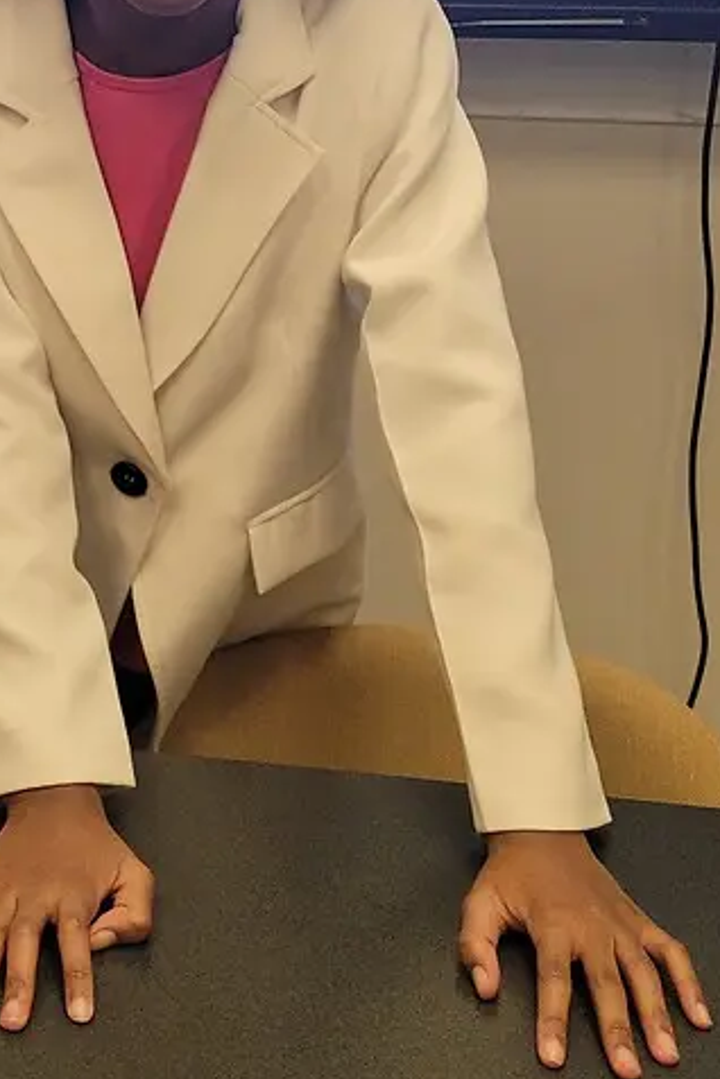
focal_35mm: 68
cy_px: 48
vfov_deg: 28.2
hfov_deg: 18.9
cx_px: -140
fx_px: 2040
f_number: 1.8
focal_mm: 5.4
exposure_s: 1/120
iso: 200
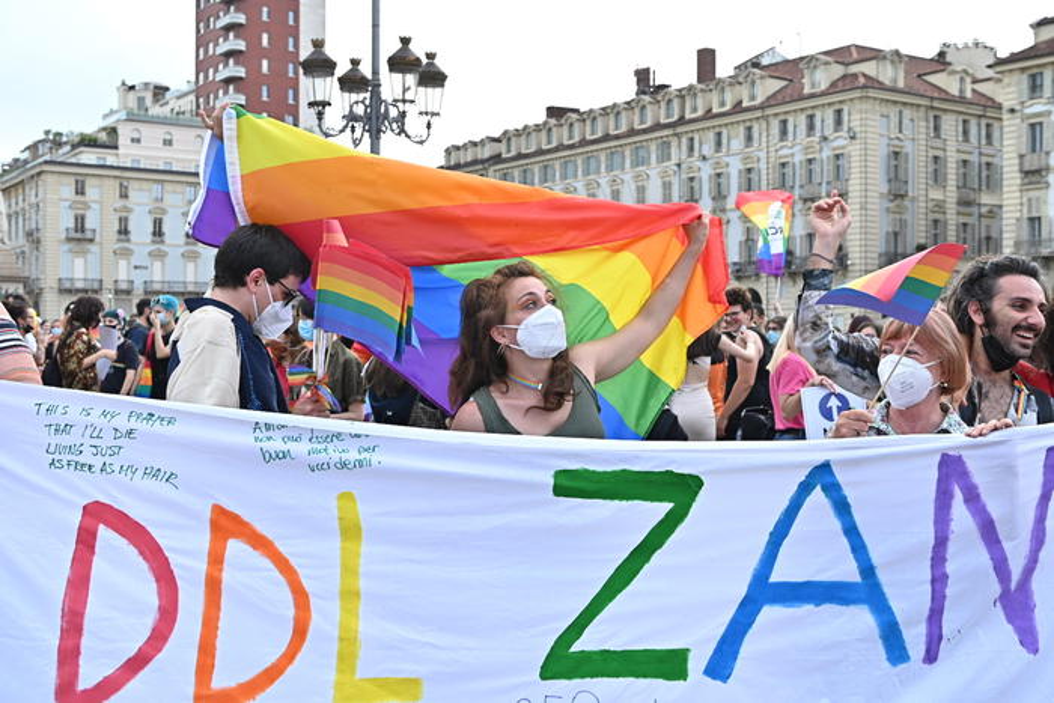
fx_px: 1288
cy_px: 352
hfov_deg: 44.5
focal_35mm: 44
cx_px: 527
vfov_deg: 30.5
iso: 400
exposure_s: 1/500
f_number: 7.1
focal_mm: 44
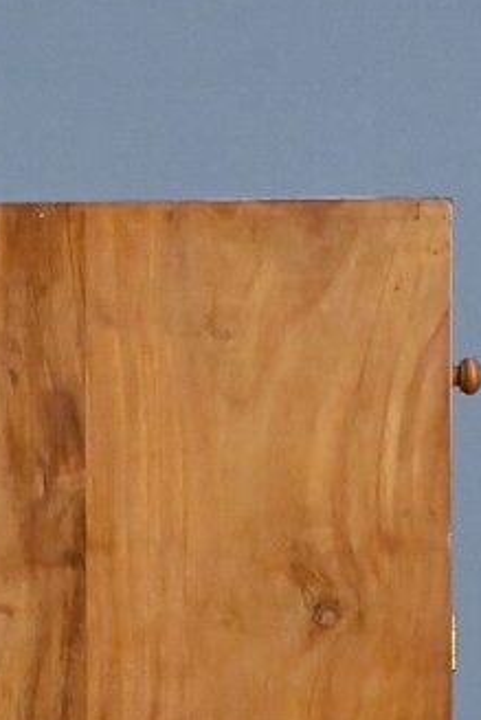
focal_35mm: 183
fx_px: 3663
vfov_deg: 10.6
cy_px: 1256
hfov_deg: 7.5
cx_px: 182
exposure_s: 1/80
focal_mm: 50
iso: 8000
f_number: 9
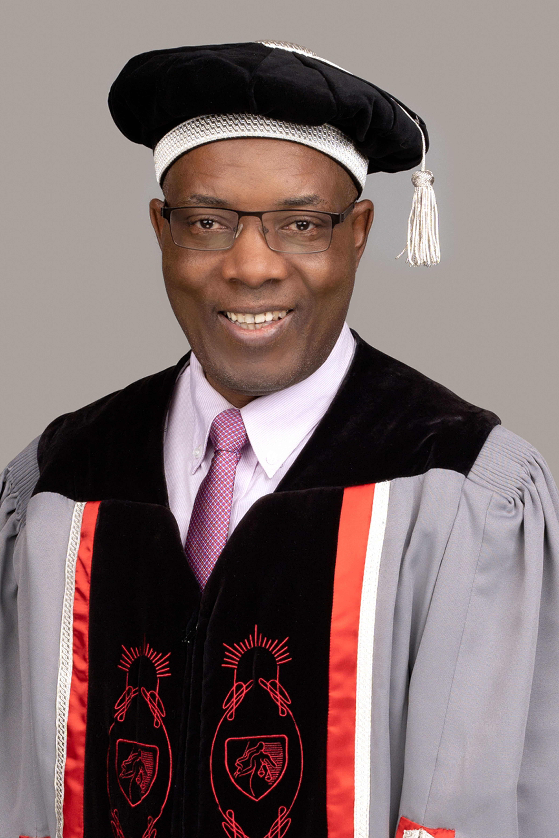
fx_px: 1933
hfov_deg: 16.5
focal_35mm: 83
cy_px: 419
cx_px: 280
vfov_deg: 24.5
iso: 160
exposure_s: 1/250
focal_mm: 55
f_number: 7.1
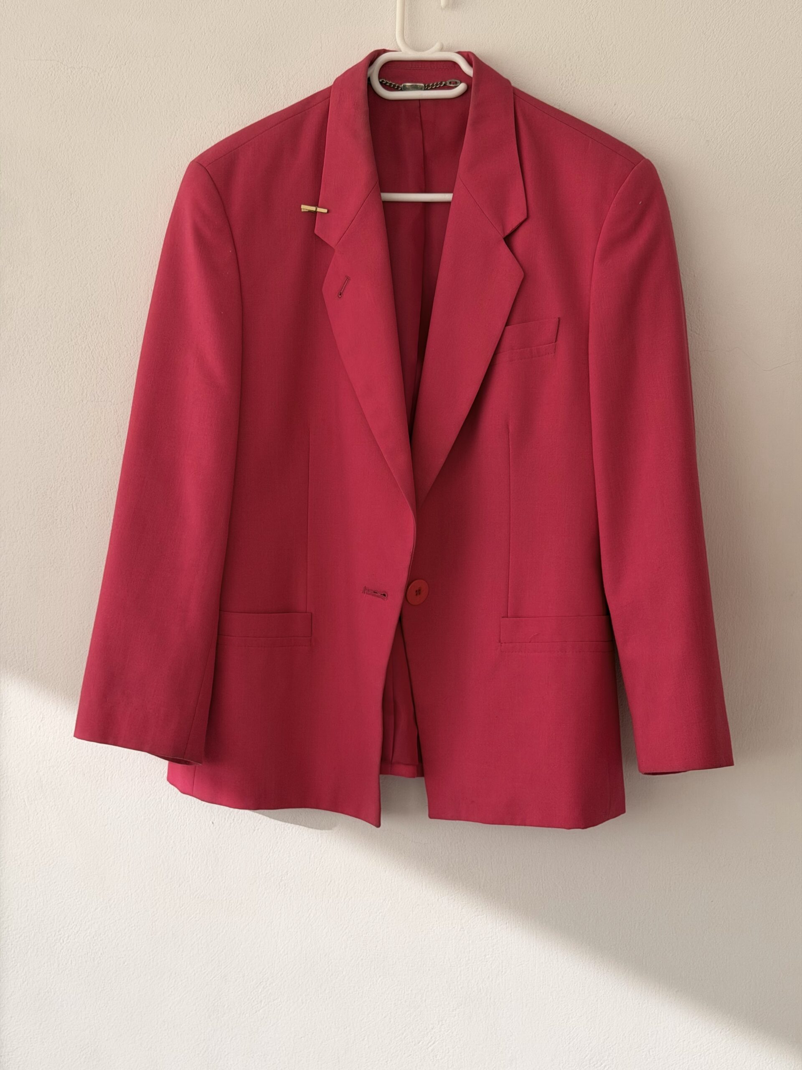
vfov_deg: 39.7
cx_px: 401
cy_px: 535
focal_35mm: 48
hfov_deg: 30.3
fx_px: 1483
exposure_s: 1/425
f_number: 1.78
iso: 80
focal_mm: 6.76
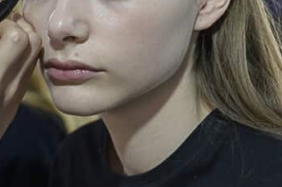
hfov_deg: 19.1
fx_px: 814
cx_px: 4
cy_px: 72
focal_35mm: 104
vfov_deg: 13.1
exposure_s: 1/320
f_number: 3.2
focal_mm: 35
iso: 500
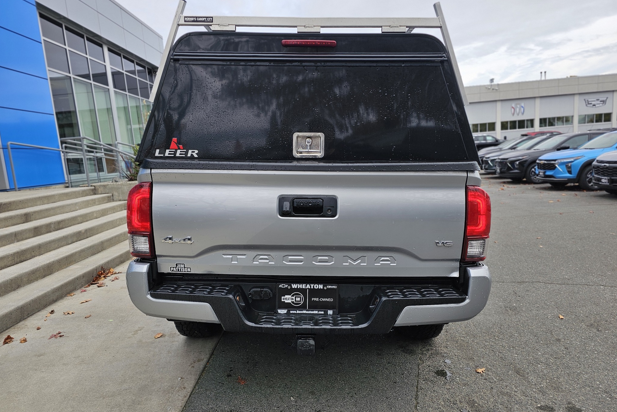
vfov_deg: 53.1
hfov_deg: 73.7
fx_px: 411
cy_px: 216
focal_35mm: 24
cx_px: 308
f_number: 1.7
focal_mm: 6.3
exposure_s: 1/249
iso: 16
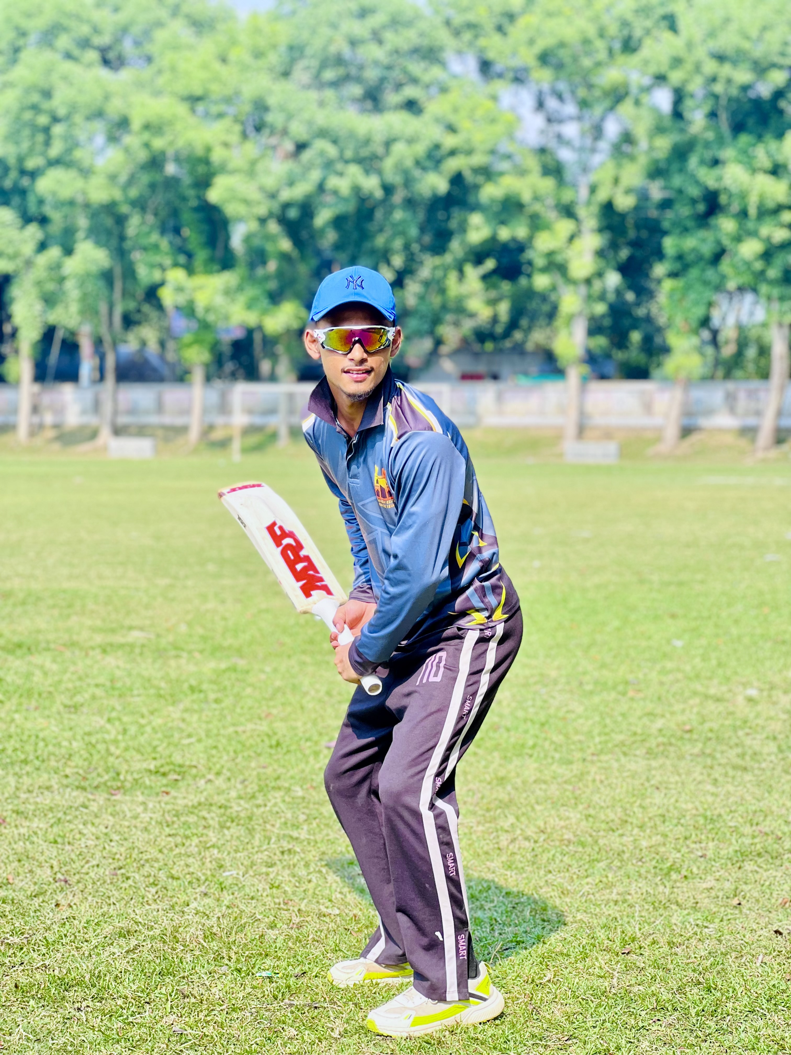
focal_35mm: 77
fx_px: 2346
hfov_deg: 19.1
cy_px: 528
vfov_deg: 25.3
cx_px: 396
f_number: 2.8
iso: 25
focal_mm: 9
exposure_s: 1/193
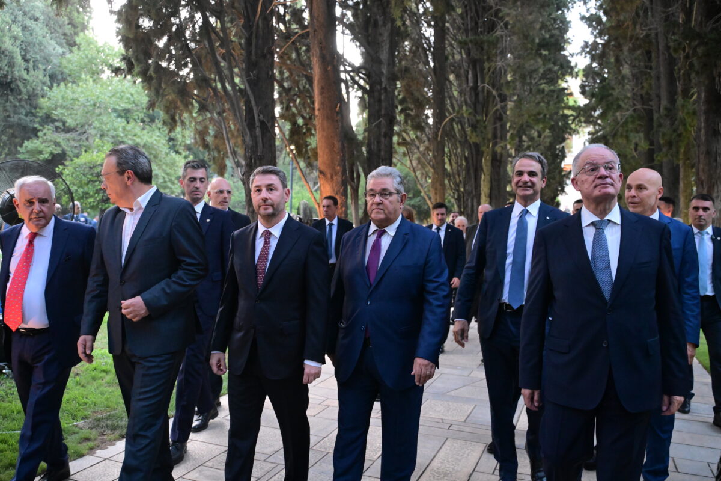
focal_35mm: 30
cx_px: 360
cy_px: 240
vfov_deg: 44.3
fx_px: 591
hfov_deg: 62.8
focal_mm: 29.5
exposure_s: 1/320
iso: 6400
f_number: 3.5
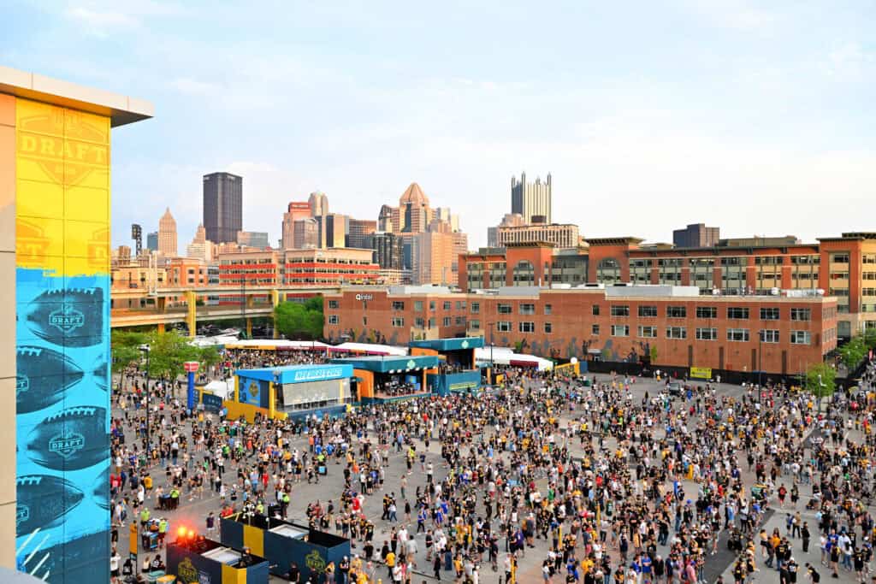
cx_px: 438
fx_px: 718
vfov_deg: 44.3
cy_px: 292
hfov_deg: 62.8
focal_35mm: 30
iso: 1250
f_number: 8
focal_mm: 29.5
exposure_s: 1/200
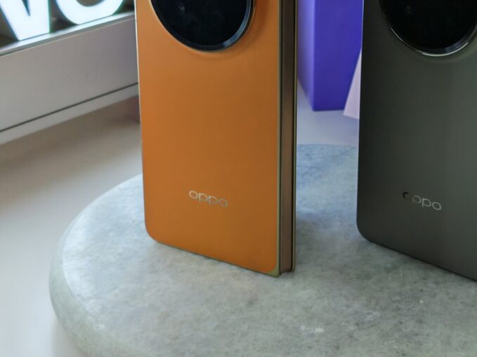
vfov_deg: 17.5
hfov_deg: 23.2
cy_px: 129
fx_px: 1157
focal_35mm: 84
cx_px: 323
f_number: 1.6
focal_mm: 5.4
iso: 50
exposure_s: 1/420
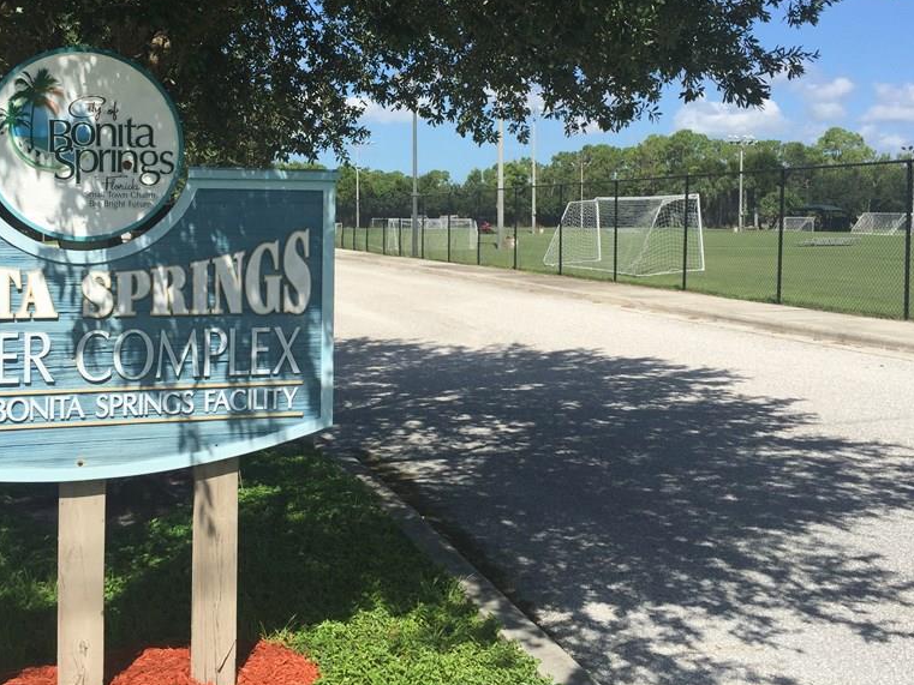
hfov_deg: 47.8
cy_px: 256
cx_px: 419
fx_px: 1030
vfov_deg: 36.6
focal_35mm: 39
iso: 32
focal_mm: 4.15
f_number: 2.2
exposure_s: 1/2198
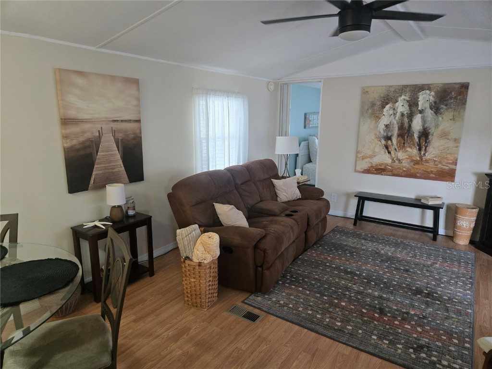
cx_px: 246
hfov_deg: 73.9
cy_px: 184
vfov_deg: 58.9
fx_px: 327
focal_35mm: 23
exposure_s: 1/120
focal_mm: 5.4
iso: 1000
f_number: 1.8
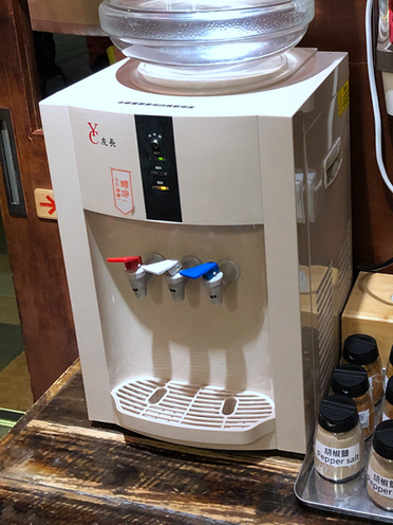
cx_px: 334
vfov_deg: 38.6
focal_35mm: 48
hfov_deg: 29.3
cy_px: 128
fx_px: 727
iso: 64
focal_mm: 4
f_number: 1.8
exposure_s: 1/15
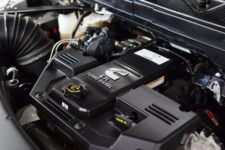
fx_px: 328
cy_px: 75
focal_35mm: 52
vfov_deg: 25.8
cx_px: 112
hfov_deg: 37.8
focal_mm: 35
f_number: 2.8
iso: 1600
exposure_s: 1/40
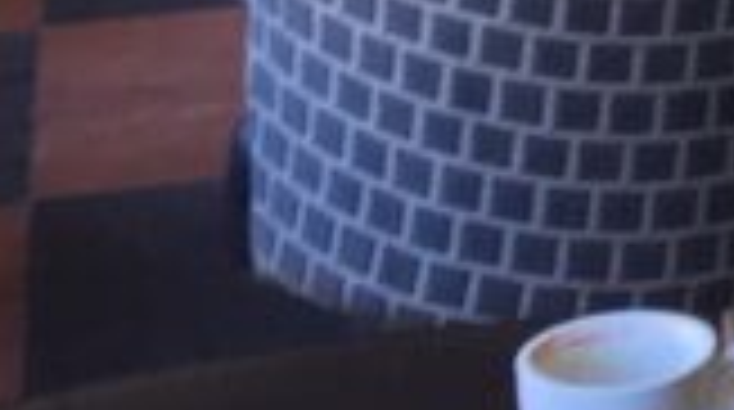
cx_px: 1635
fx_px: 3866
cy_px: -1050
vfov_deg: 5.5
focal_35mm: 199
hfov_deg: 9.8
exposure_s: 1/60
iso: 32
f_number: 2.2
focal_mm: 4.15
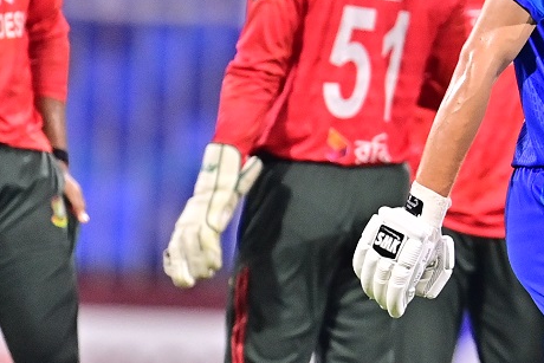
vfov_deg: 0.7
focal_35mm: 2088
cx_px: 509
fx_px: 31560
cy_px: 21
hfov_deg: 1.0
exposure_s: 1/1000
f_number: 4
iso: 2500
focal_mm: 500
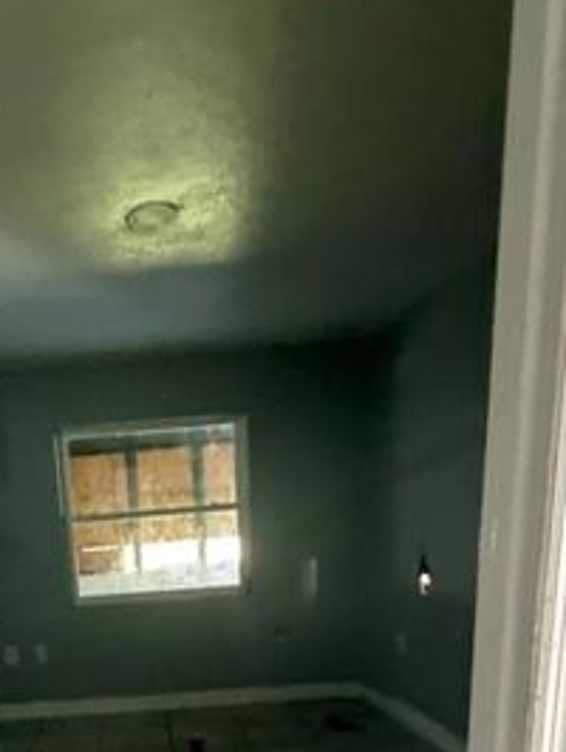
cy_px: 670
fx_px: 609
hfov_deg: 47.2
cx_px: 115
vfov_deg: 55.4
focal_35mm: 28
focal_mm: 2.22
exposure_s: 1/60
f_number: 2.2
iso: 640
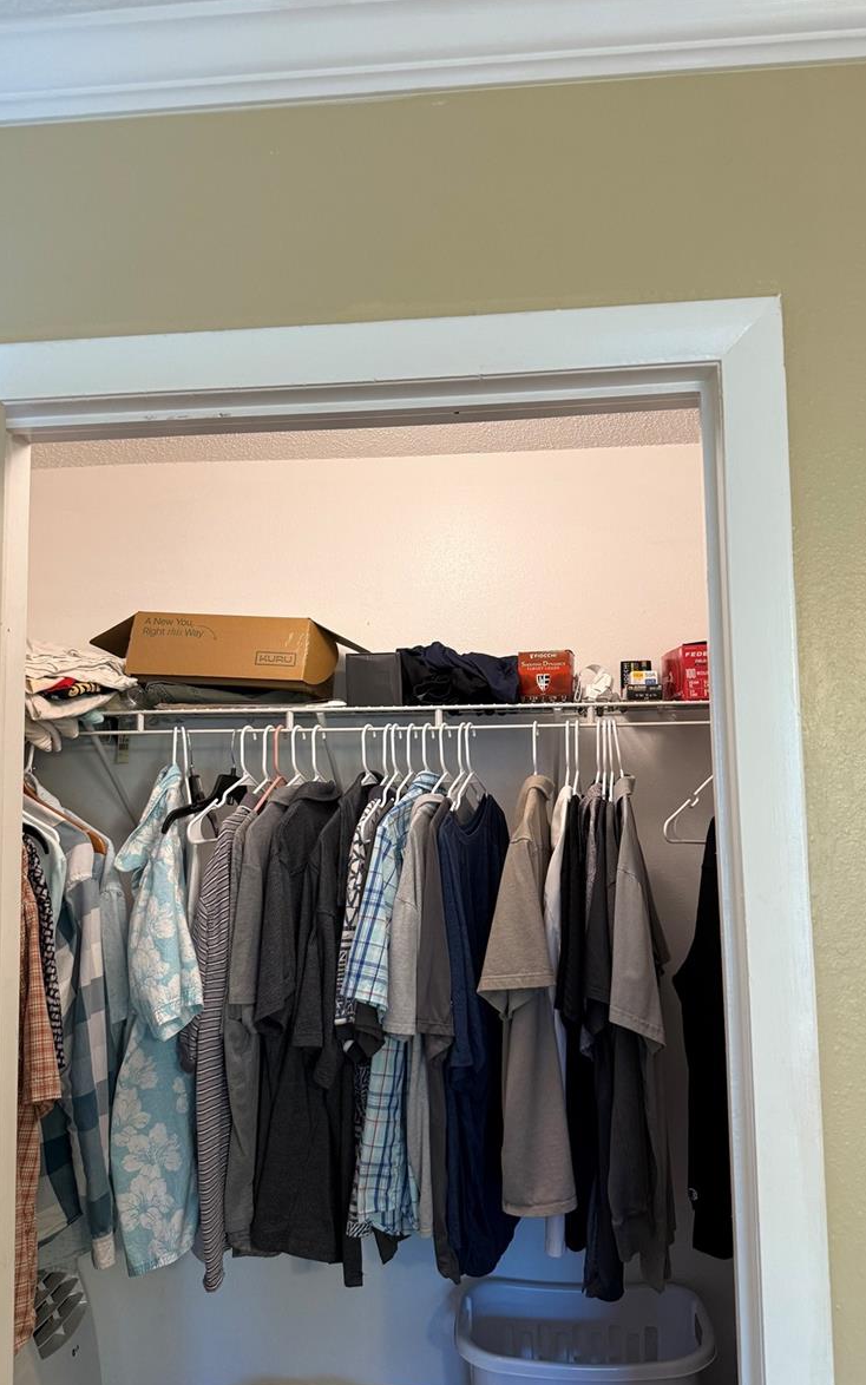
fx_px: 982
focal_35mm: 26
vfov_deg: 70.4
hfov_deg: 47.6
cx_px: 452
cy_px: 703
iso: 250
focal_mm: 6.76
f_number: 1.78
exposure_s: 1/60
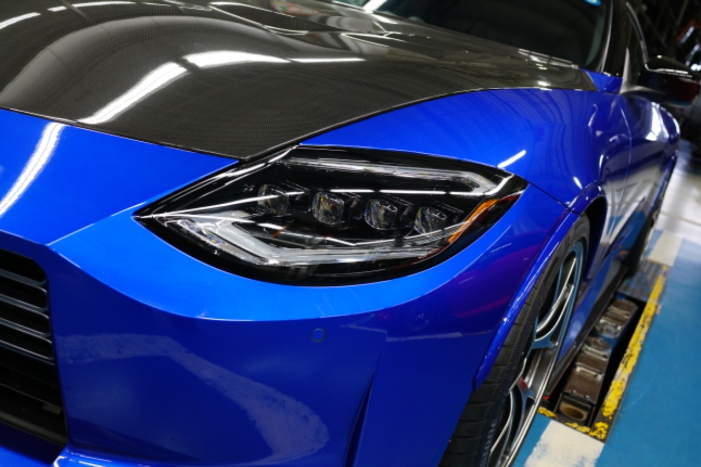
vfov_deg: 37.8
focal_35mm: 35
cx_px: 350
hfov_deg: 54.4
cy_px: 234
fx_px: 681
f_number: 5
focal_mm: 35
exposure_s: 1/100
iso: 2000
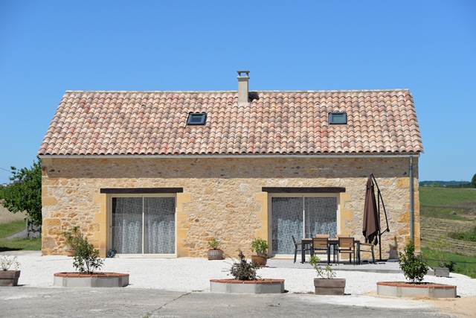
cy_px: 159
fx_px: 1058
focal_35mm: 80
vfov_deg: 17.1
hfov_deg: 25.4
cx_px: 238
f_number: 7.1
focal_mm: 80
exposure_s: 1/800
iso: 200
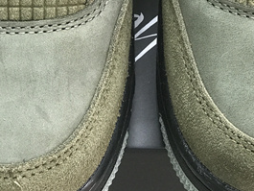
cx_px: 170
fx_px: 1167
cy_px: 28
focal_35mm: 159
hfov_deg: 12.4
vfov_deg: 9.3
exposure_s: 1/50
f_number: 2.8
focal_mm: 6.6
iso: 32
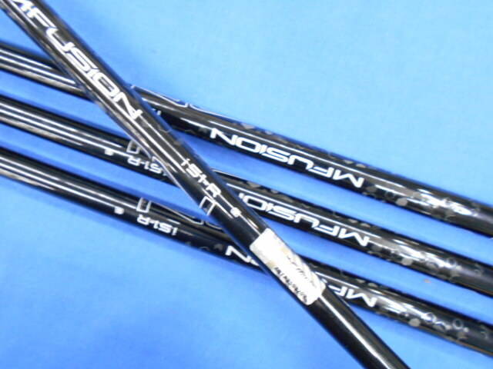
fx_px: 370
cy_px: 184
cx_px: 246
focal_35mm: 26
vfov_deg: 53.1
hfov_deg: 67.3
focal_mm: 4.6
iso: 400
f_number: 3.2
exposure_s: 1/15
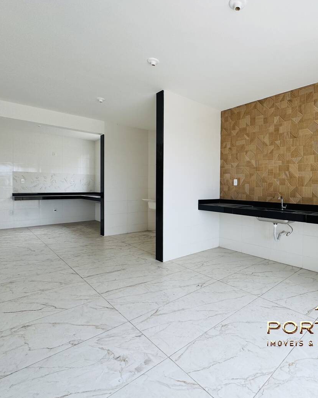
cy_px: 192
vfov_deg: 83.2
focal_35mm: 19
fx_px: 223
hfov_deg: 68.4
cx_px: 218
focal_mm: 2.22
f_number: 2.2
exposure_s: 1/183
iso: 40
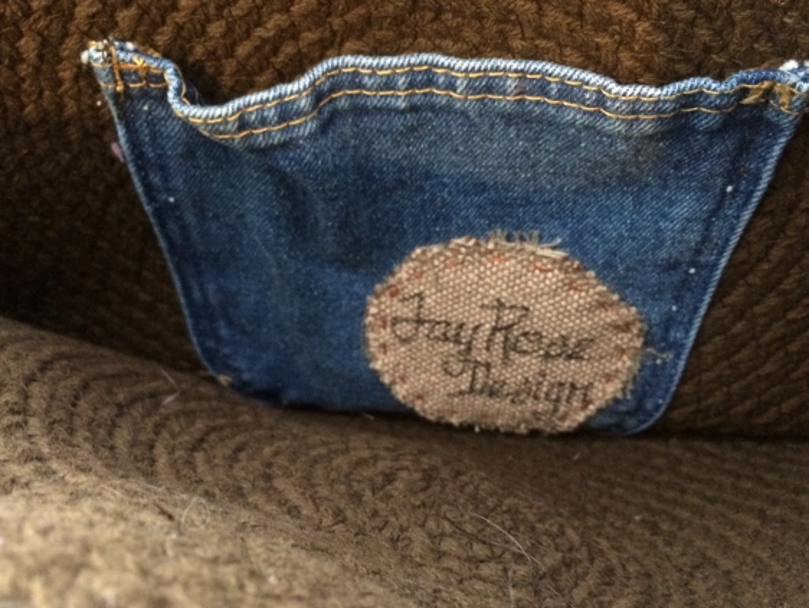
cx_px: 404
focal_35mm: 33
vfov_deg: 42.9
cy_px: 277
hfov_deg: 55.3
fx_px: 772
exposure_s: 1/15
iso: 400
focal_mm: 4.15
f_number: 2.2
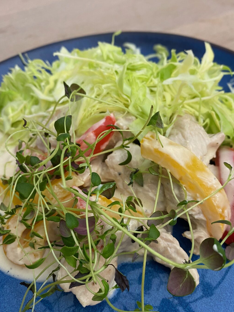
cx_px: 122
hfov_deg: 46.8
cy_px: 158
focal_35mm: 30
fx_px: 270
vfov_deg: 60.0
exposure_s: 1/50
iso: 250
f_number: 1.8
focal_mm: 4.25
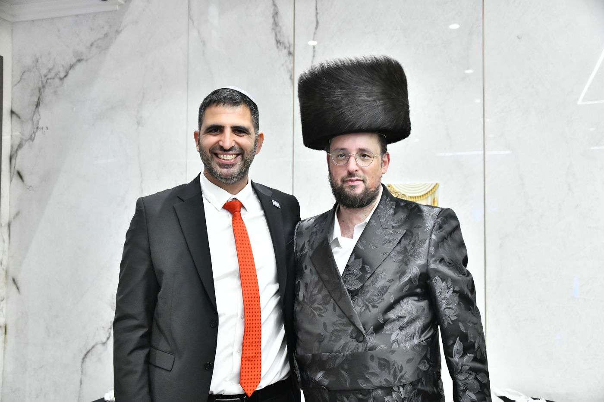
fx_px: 604
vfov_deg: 36.9
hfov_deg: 53.1
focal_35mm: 36
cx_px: 302
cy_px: 201
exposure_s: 1/160
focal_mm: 36
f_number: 5
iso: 4000
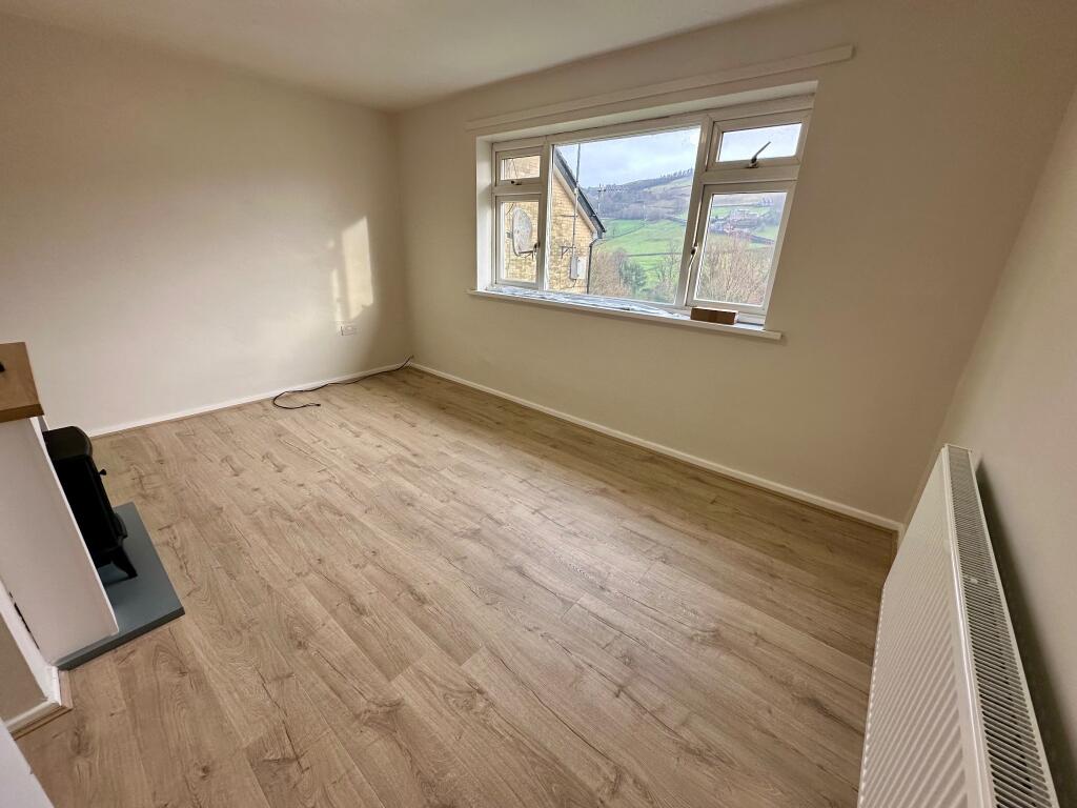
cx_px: 538
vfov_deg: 85.7
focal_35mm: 14
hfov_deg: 102.1
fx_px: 436
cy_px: 404
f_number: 2.2
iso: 125
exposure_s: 1/100
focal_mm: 2.22
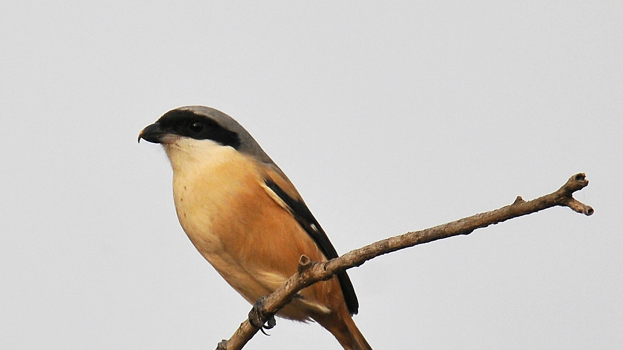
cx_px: 186
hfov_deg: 1.6
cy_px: 235
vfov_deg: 0.9
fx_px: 22187
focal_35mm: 1343
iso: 400
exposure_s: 1/800
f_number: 7.1
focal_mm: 600
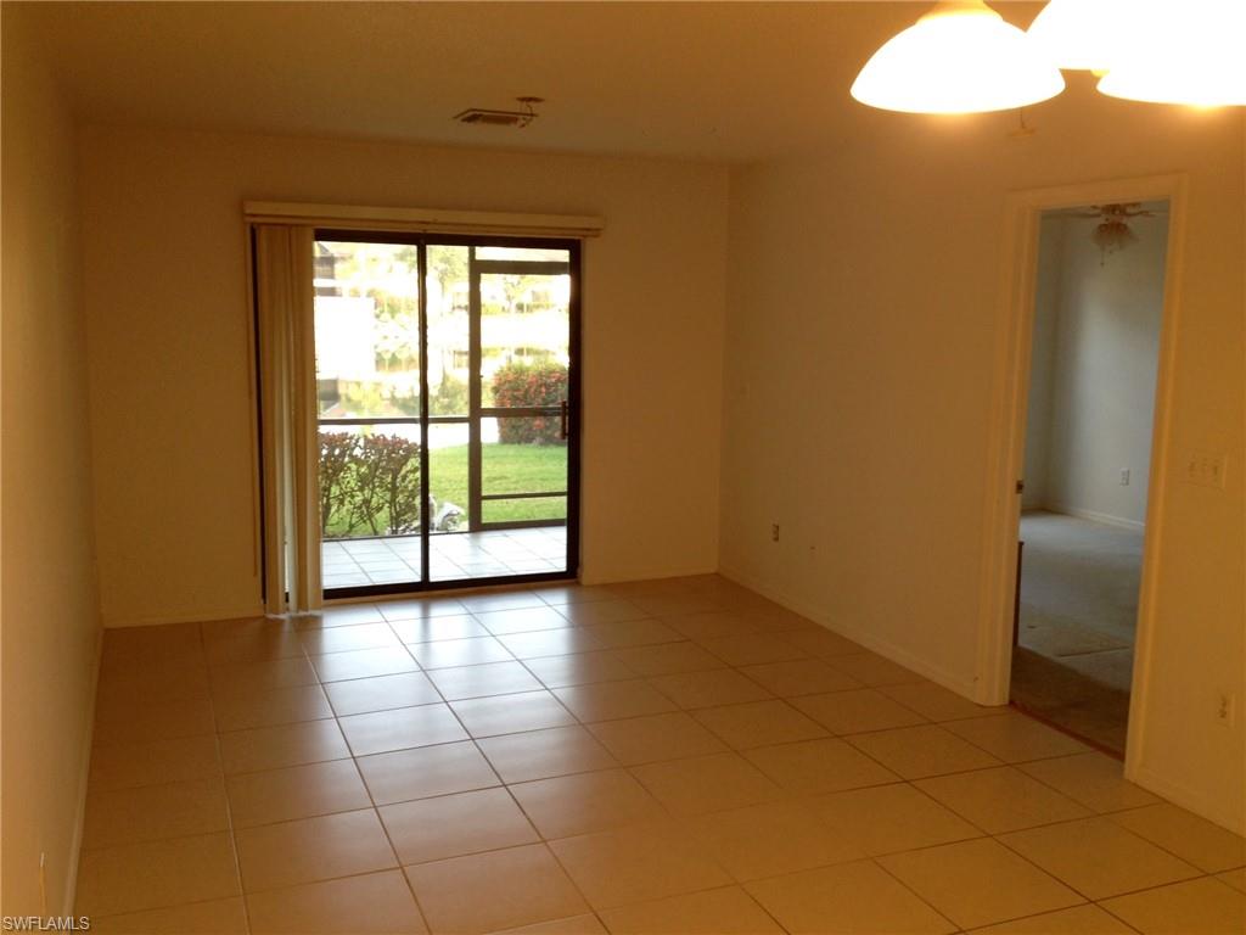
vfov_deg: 40.7
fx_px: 1260
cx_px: 623
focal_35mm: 35
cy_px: 468
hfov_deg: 52.6
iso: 64
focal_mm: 4.28
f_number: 2.4
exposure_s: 1/20
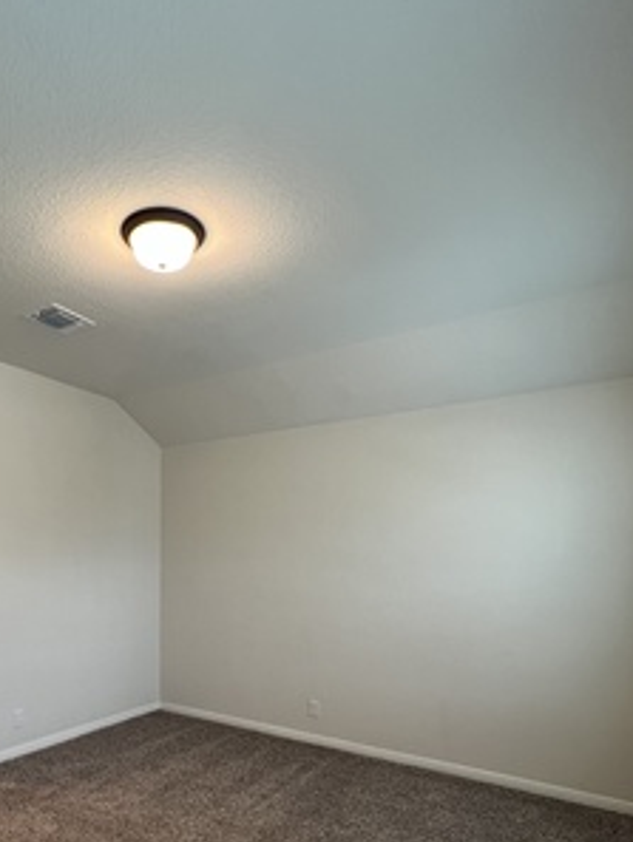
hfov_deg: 61.4
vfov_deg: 75.0
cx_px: 193
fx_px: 512
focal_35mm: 21
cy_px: 598
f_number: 1.8
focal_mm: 1.57
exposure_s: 1/60
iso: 160
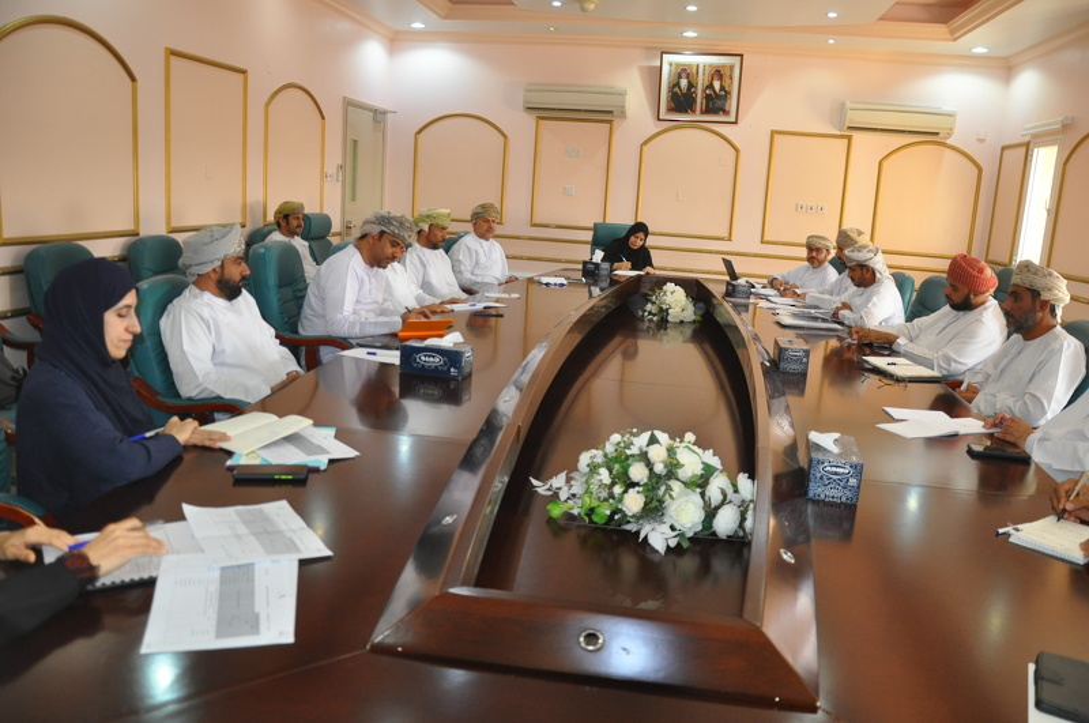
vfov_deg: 47.8
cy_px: 362
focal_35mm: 27
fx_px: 816
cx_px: 544
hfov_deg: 67.5
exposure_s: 1/60
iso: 800
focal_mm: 18
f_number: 3.5
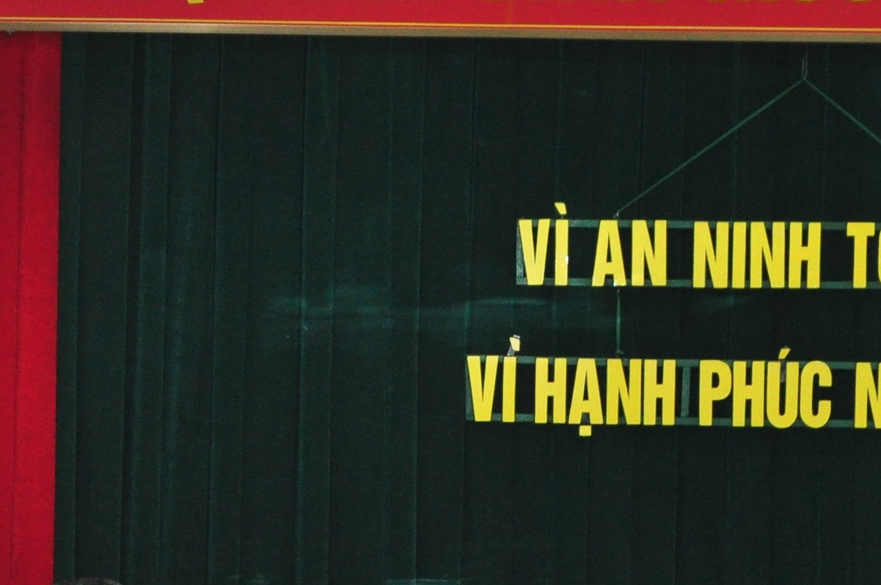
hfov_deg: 6.7
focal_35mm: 305
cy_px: 660
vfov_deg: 4.5
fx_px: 7454
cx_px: 95
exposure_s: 1/60
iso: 800
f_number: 5
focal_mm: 60
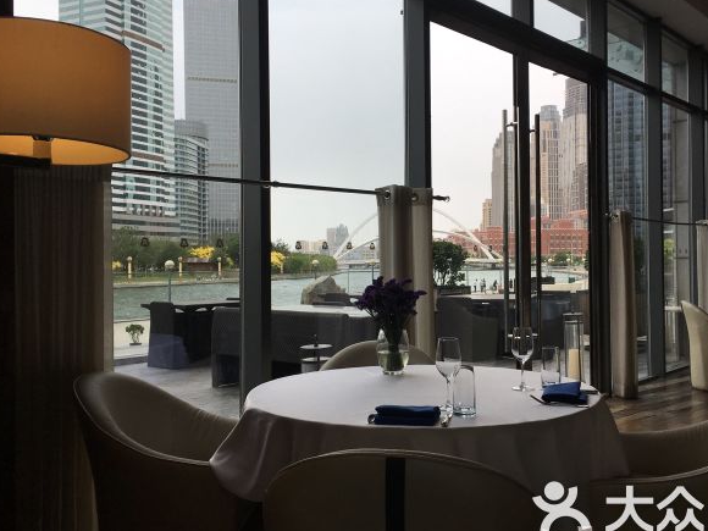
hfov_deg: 52.4
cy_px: 253
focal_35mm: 35
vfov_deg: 40.7
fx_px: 716
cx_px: 411
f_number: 2.2
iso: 25
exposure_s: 1/630
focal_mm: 4.15
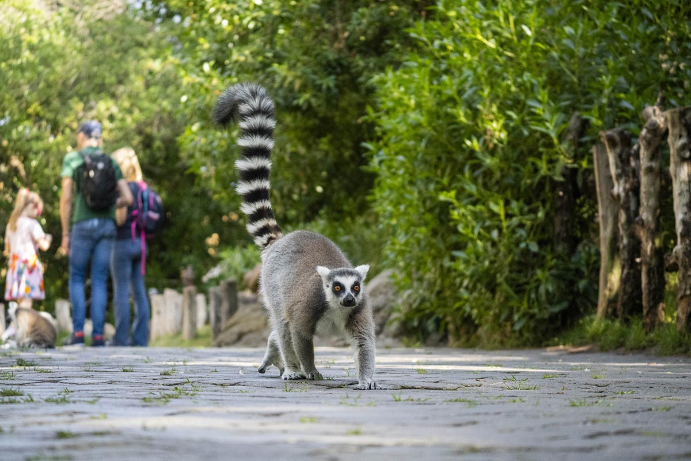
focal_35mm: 105
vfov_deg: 13.0
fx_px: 2015
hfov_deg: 19.5
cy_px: 230
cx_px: 346
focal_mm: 70
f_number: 4.5
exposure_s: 1/2000
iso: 4000
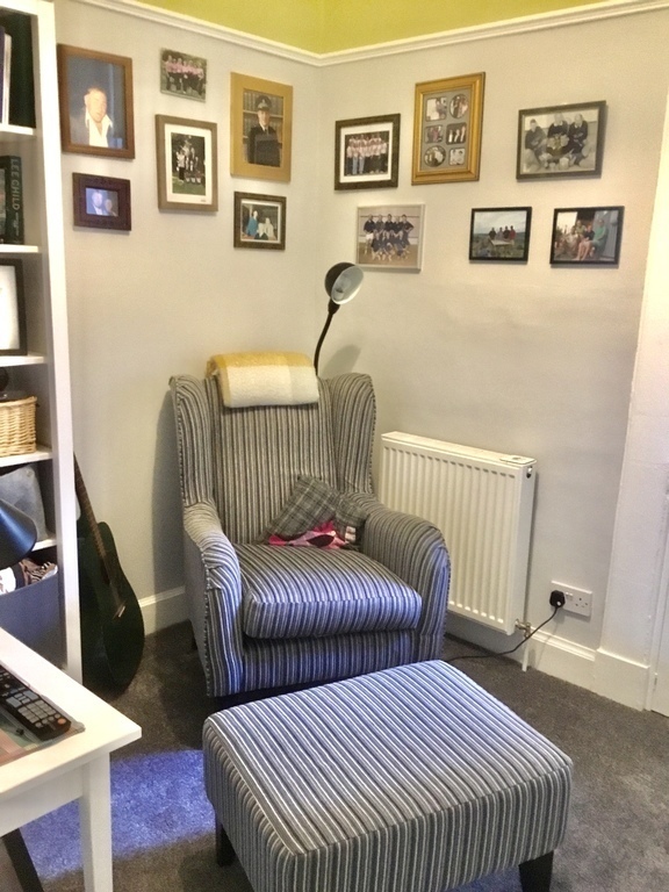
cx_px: 334
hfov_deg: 45.4
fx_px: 799
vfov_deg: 58.4
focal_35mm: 31
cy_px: 446
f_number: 2.4
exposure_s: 1/17
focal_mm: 3.3
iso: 400
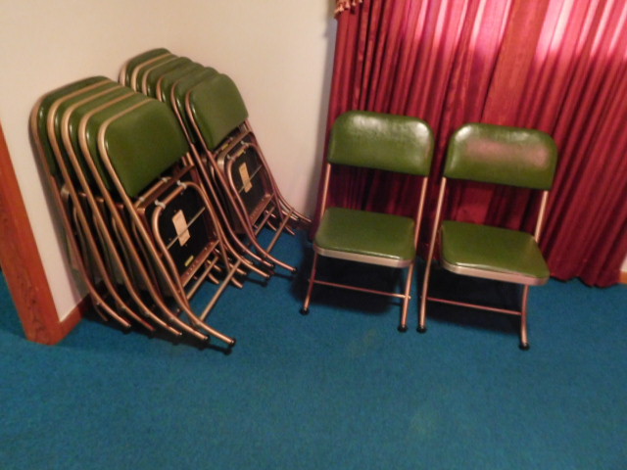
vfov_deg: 54.9
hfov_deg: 69.4
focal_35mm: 25
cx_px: 314
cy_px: 235
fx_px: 453
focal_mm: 4.5
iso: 800
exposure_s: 1/8
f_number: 3.4
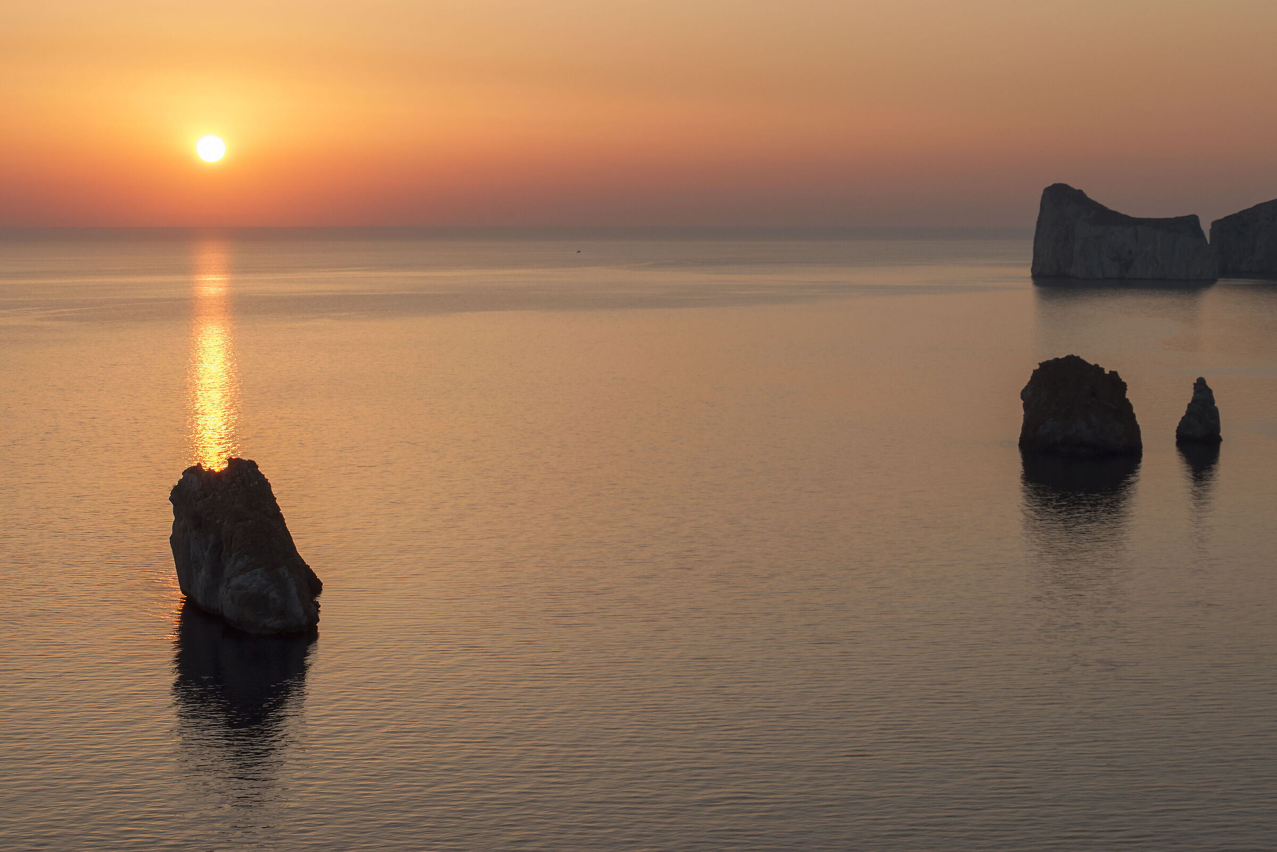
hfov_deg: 26.0
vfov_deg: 17.5
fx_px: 2767
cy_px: 426
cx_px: 638
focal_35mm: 78
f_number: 10
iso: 200
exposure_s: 1/160
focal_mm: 52
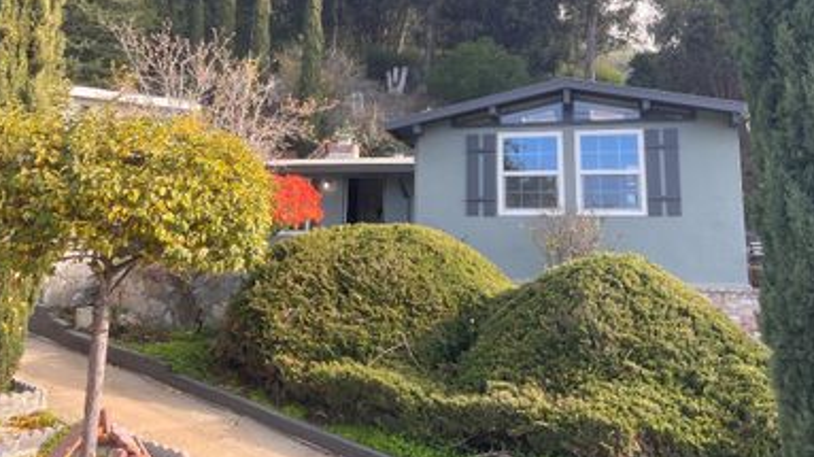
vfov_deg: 31.4
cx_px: 397
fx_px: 798
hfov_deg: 54.0
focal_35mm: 37
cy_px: 118
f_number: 1.5
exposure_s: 1/674
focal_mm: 5.7
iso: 50
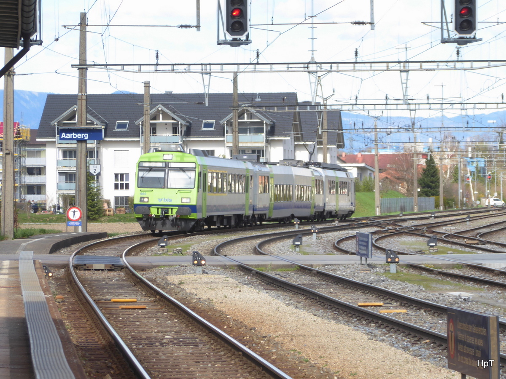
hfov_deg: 10.7
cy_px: 190
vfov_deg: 8.0
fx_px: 2704
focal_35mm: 185
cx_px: 253
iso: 80
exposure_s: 1/125
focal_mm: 33.2
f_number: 5.6
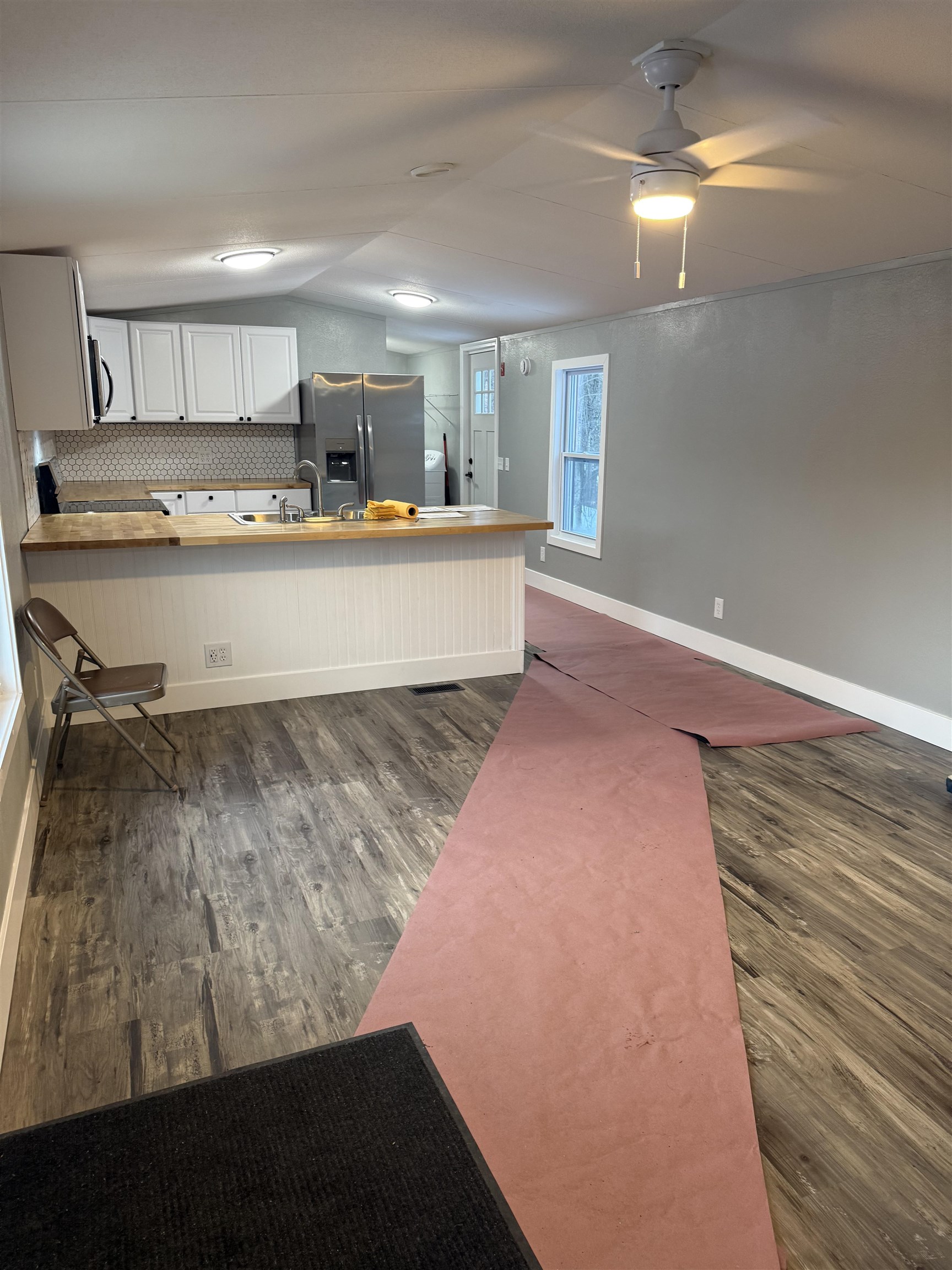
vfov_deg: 71.6
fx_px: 880
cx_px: 476
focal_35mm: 24
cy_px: 635
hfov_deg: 56.8
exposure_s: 1/60
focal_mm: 6.76
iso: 200
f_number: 1.78
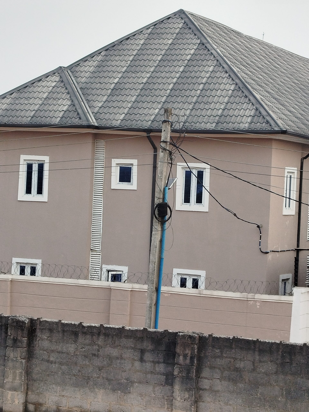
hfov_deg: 45.4
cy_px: 206
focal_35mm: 31
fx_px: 369
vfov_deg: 58.4
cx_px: 154
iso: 64
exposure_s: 1/100
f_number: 1.7
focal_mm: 5.31
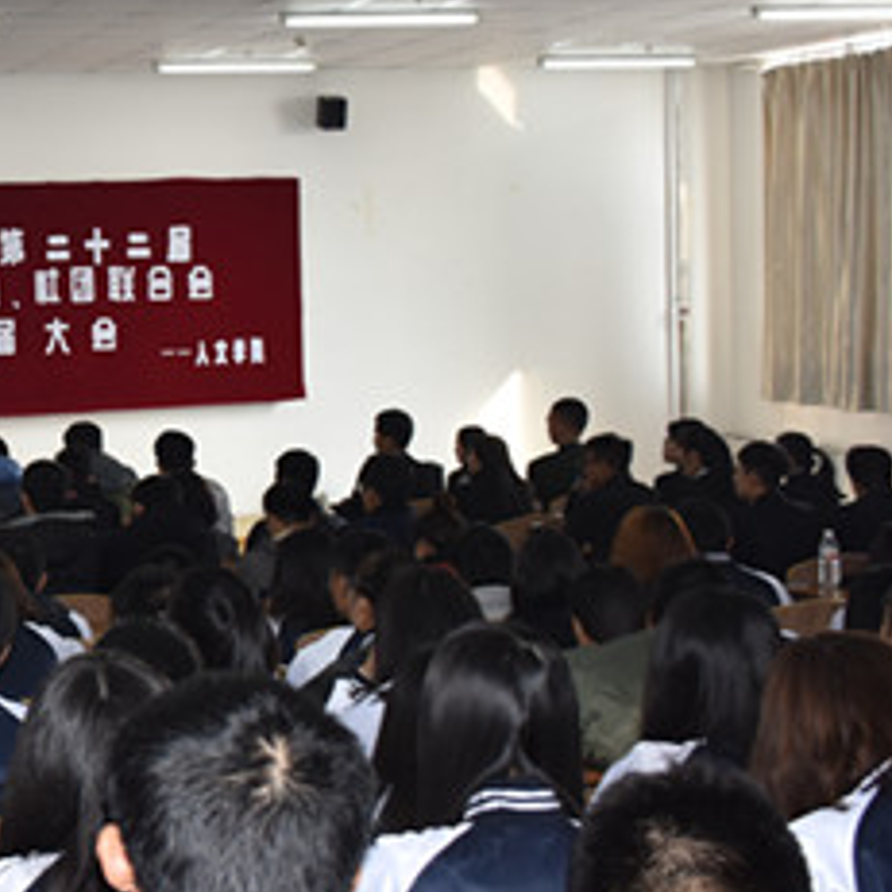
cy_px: 319
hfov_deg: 21.0
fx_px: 2219
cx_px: -216
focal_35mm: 76
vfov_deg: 22.7
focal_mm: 23
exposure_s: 1/125
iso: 400
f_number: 3.8
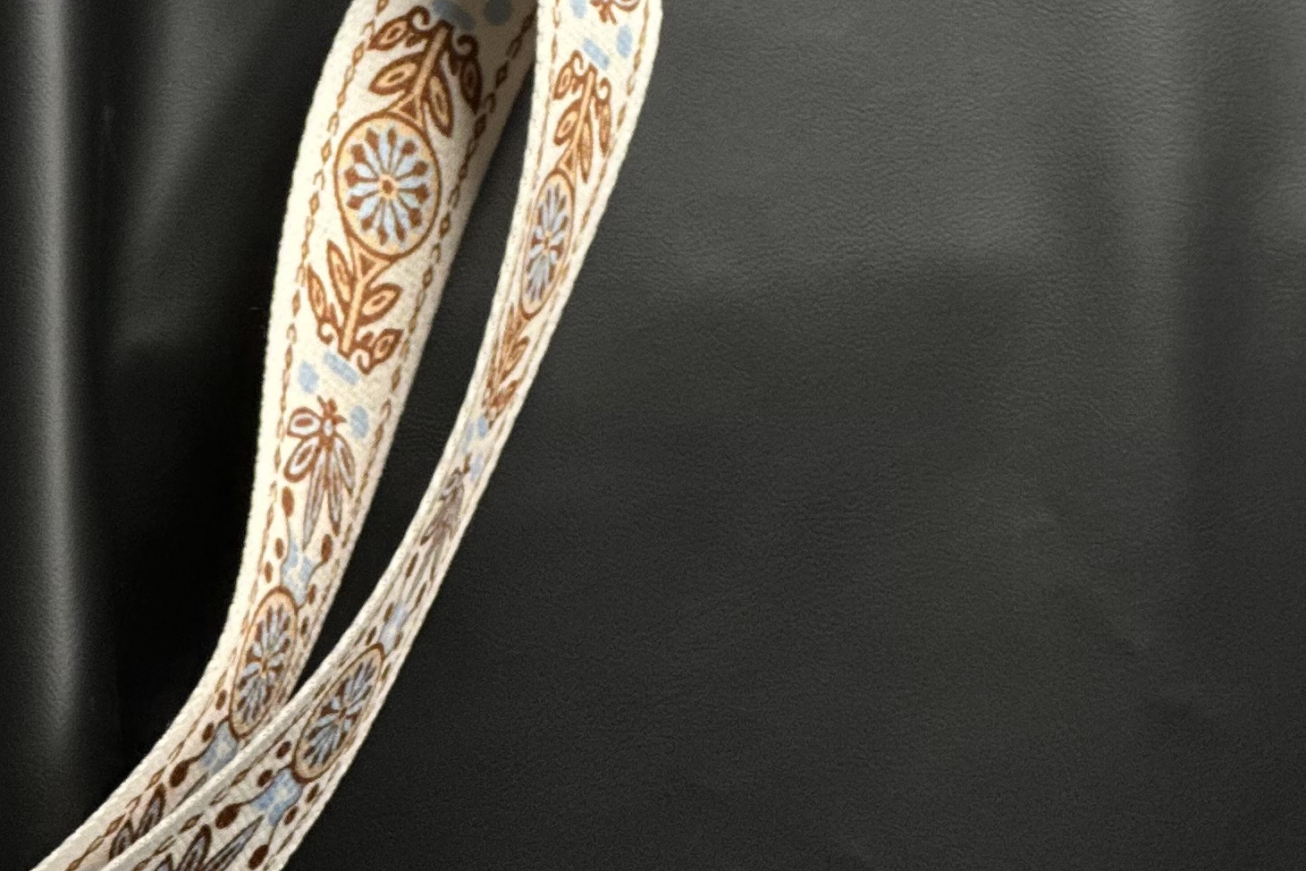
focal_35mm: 221
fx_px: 8017
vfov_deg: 6.1
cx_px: 612
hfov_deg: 9.3
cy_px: -503
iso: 160
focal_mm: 9
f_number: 2.8
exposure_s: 1/121
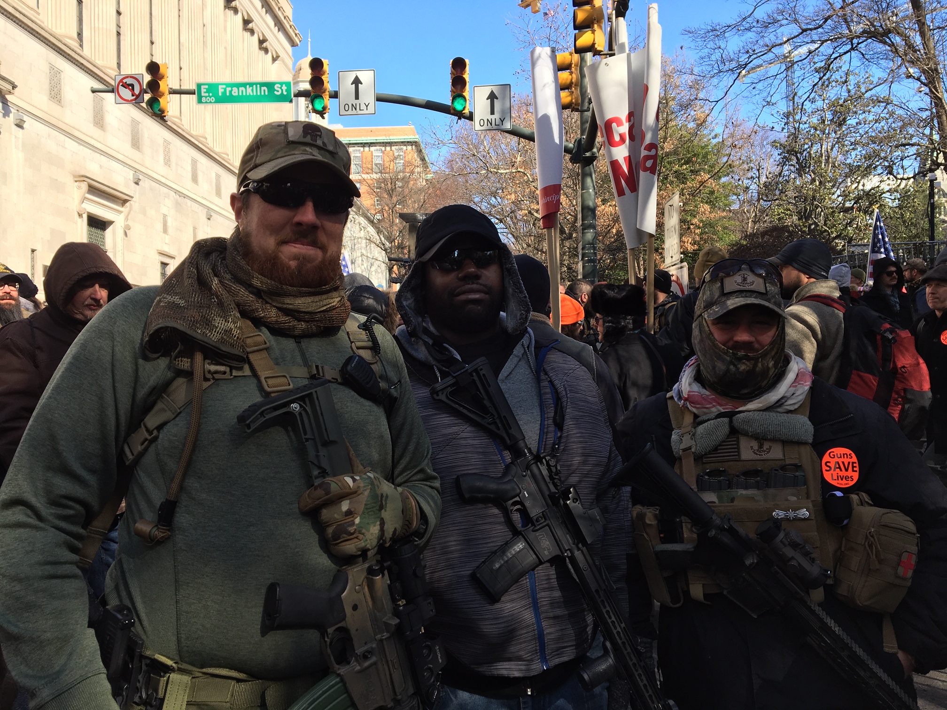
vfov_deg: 48.2
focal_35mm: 29
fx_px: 793
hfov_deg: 61.7
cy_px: 355
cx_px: 474
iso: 25
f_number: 2.2
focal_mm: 4.15
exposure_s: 1/668
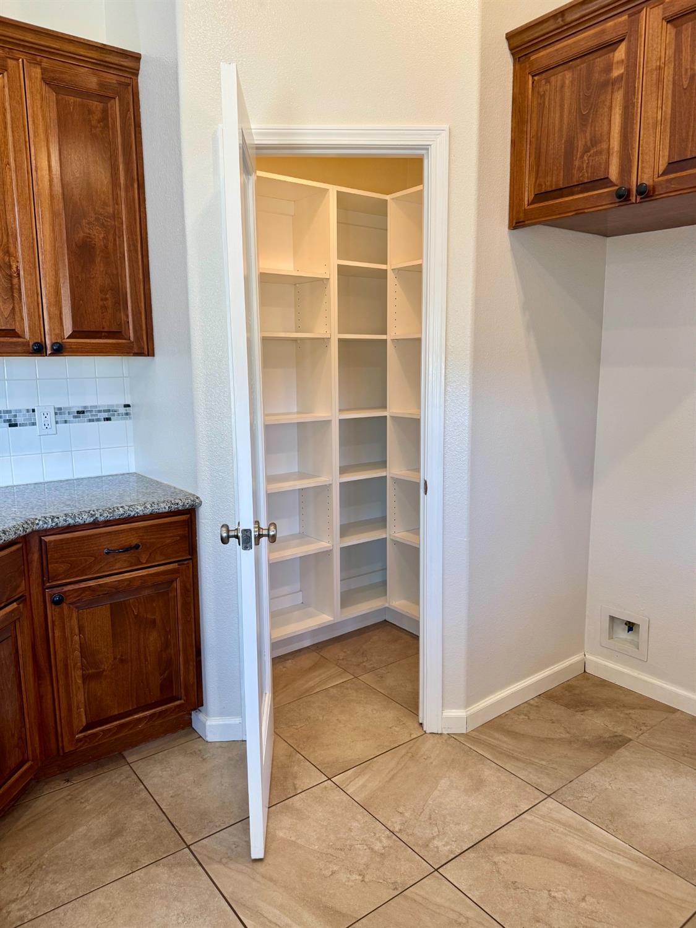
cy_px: 464
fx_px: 643
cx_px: 348
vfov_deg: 71.6
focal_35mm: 24
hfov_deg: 56.8
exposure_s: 1/120
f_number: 1.78
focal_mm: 6.76
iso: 125
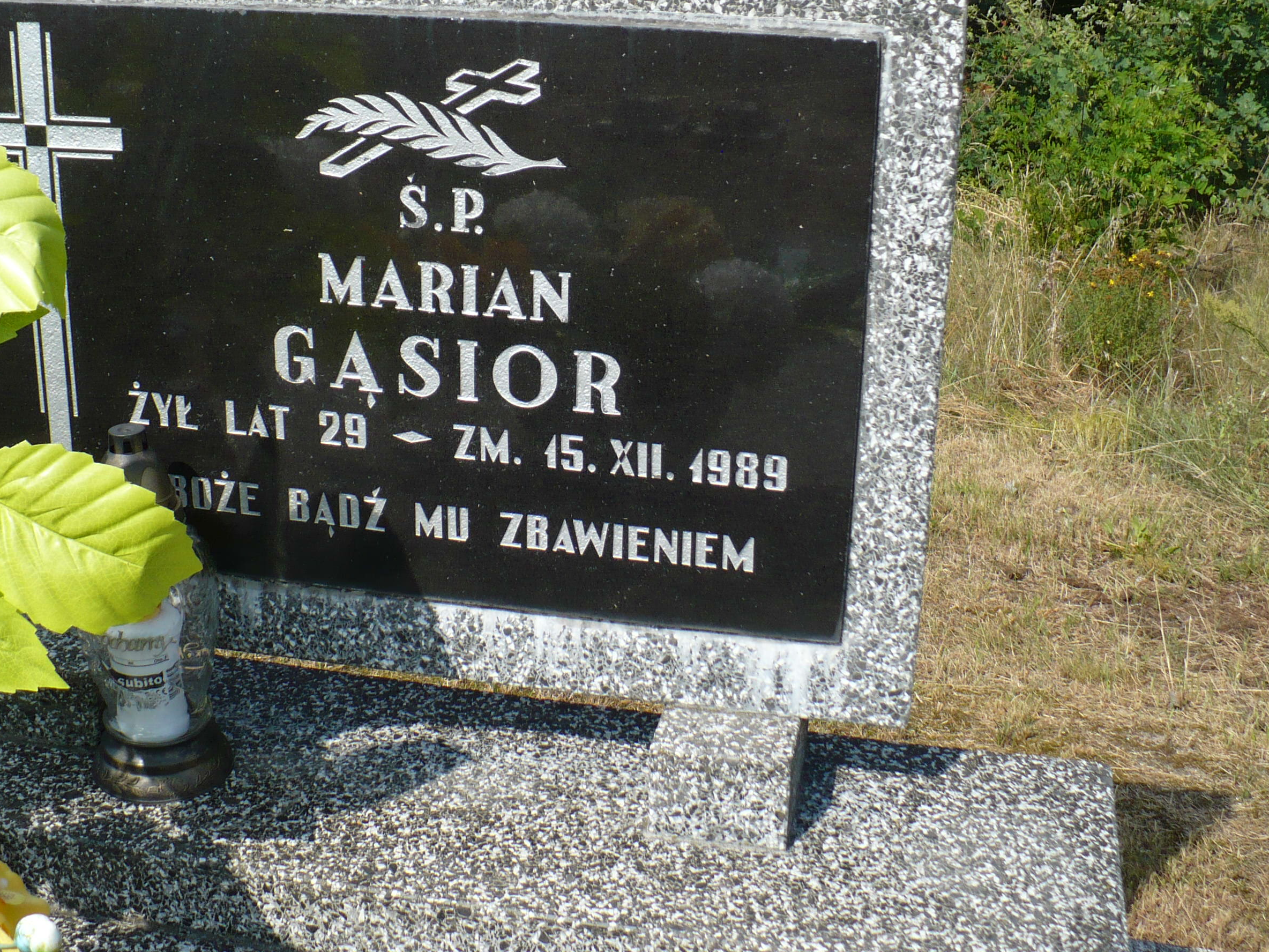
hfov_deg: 39.6
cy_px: 368
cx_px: 586
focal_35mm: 48
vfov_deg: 30.2
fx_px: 1760
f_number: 2.8
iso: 100
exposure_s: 1/1300
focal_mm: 6.1
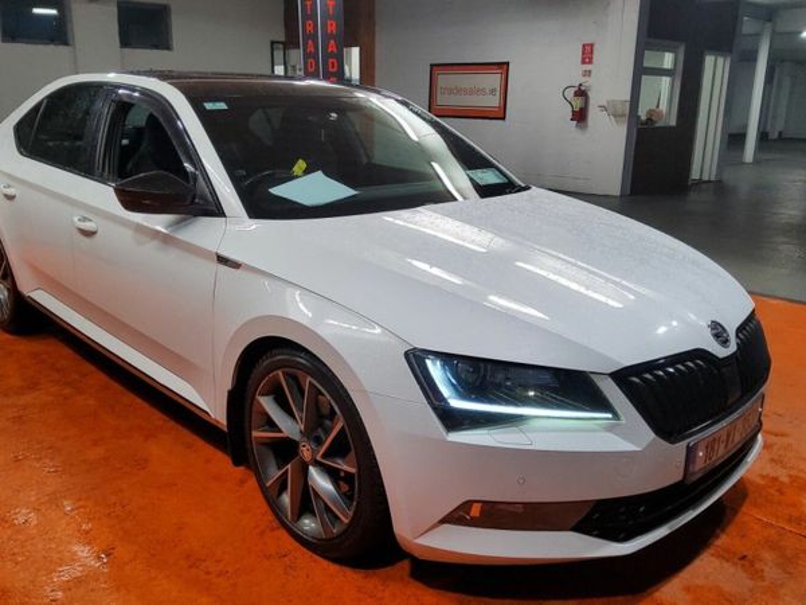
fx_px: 605
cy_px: 302
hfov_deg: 67.3
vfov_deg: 53.1
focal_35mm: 26
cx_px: 403
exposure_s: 1/100
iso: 200
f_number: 2
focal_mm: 3.08
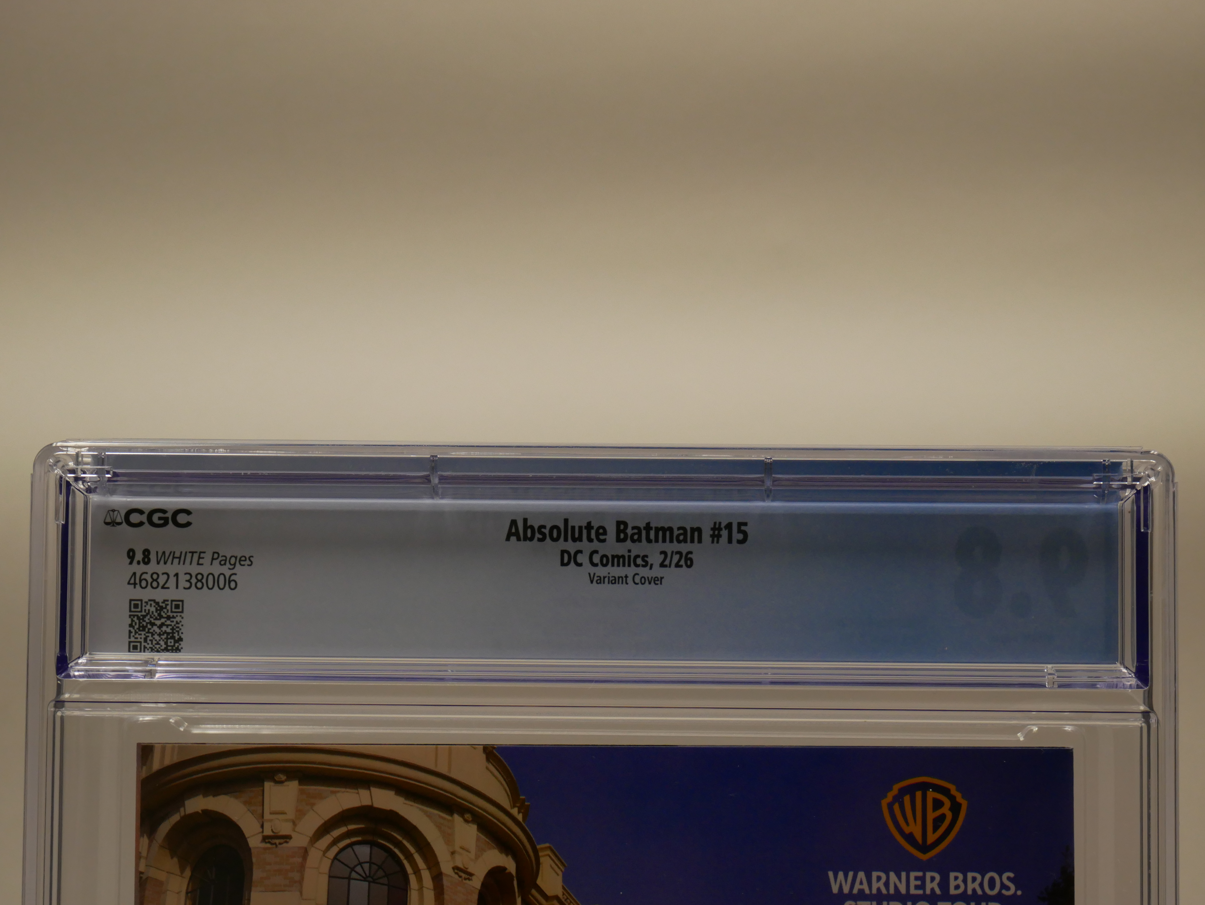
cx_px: 602
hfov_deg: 19.6
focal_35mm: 100
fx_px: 3483
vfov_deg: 14.8
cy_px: 452
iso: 800
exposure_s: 1/125
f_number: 5.6
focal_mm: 50
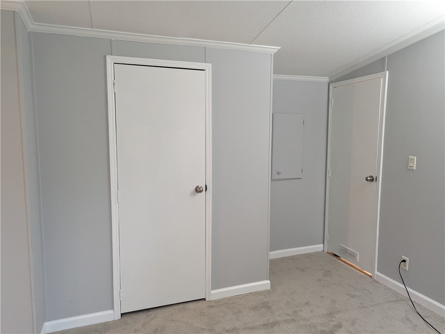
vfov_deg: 56.9
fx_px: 309
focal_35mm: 24
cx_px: 222
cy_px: 167
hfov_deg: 71.5
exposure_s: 1/40
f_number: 1.85
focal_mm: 6.81
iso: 571
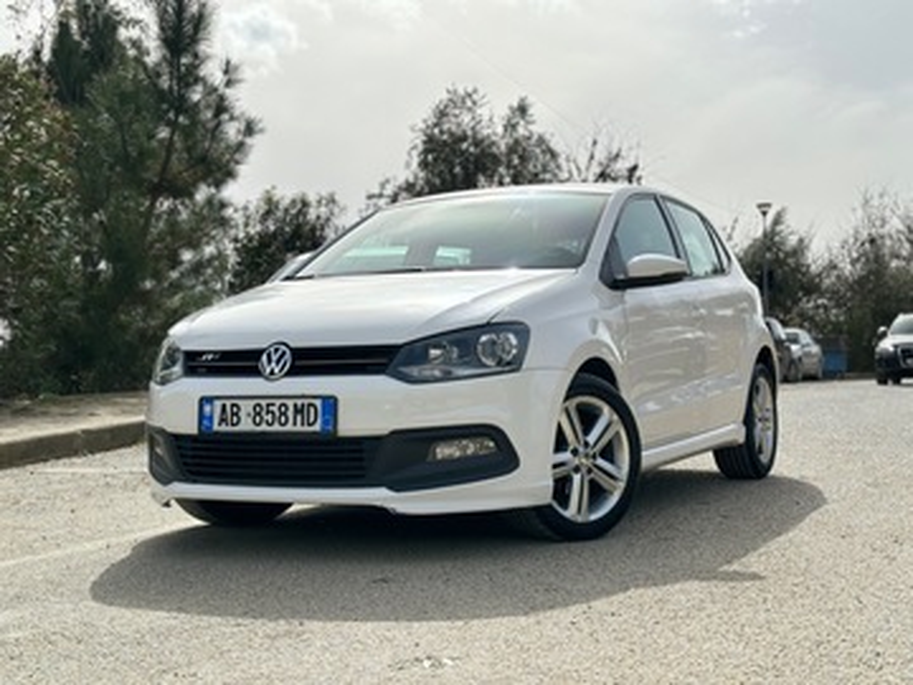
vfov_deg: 28.0
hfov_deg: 36.8
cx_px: 456
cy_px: 342
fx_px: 1372
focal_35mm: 52
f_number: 1.6
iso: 40
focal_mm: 5.96
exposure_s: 1/6329
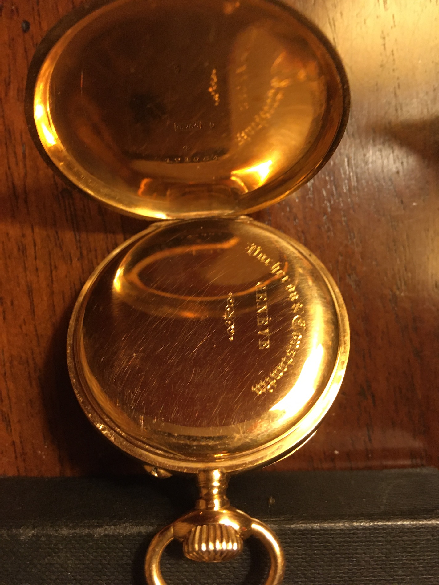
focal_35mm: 29
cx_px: 220
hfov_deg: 48.2
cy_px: 292
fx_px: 490
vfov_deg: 61.7
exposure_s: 1/20
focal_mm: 4.15
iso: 200
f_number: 2.2
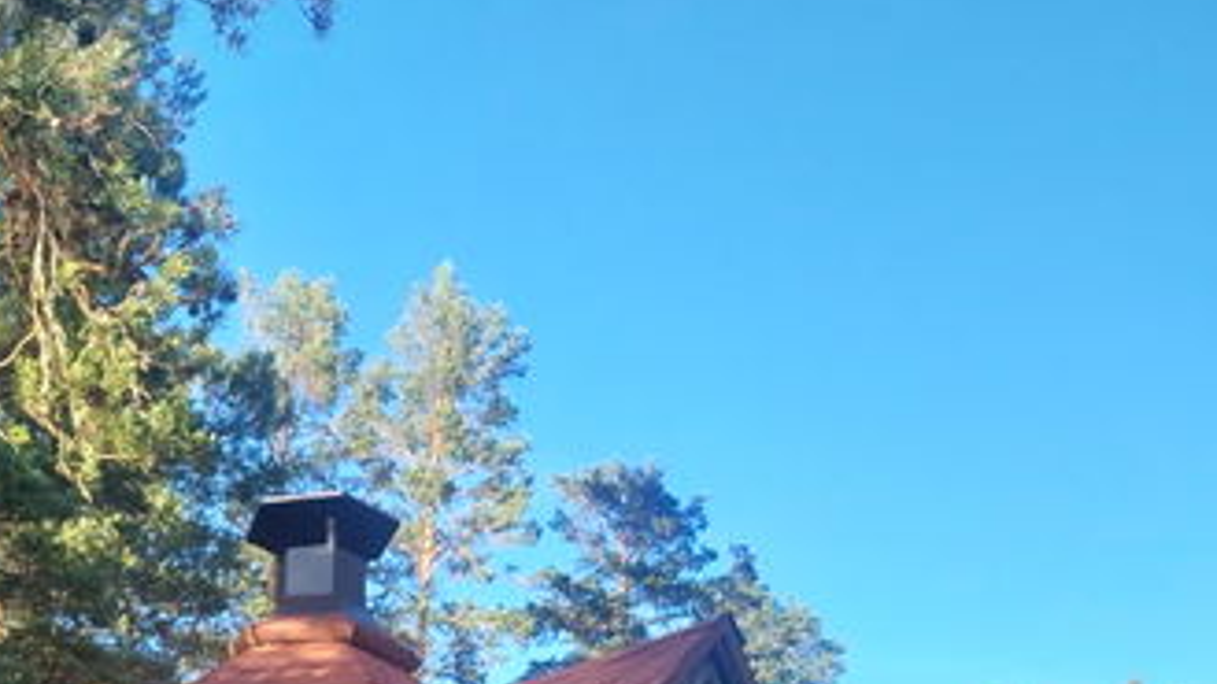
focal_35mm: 53
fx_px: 1710
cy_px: 1124
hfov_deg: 38.5
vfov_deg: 18.9
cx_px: 359
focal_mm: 5.23
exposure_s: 1/243
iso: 40
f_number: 1.8
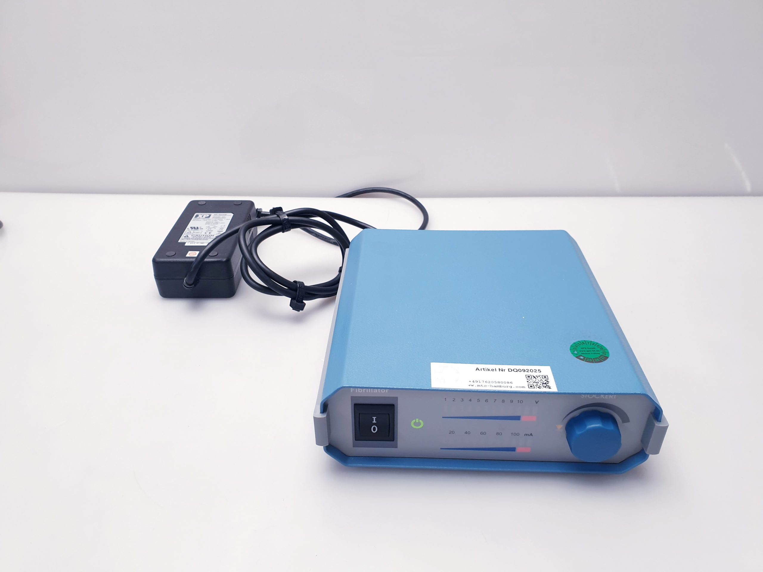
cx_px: 382
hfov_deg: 67.3
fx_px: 573
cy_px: 286
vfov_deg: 53.1
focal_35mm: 26
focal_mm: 4.3
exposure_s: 1/50
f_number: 2.4
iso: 64
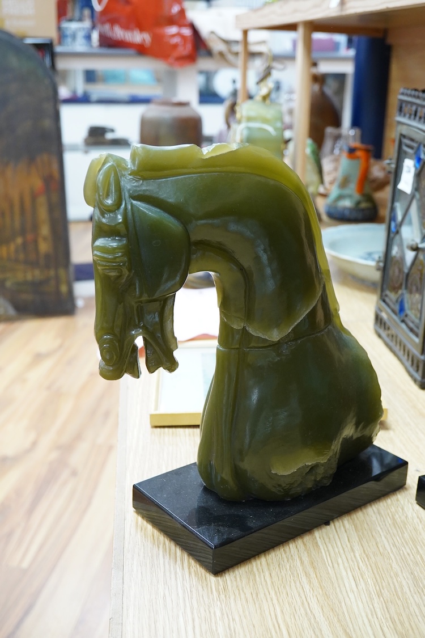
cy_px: 319
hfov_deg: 29.9
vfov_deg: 43.6
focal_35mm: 45
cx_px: 212
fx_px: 797
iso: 2500
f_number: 8
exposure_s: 1/100
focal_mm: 30
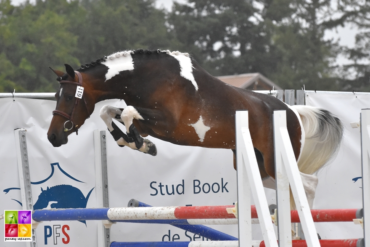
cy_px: 124
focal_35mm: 188
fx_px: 1927
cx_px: 185
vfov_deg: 7.3
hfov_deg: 11.0
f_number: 4.8
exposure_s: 1/1500
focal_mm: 125
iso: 1600
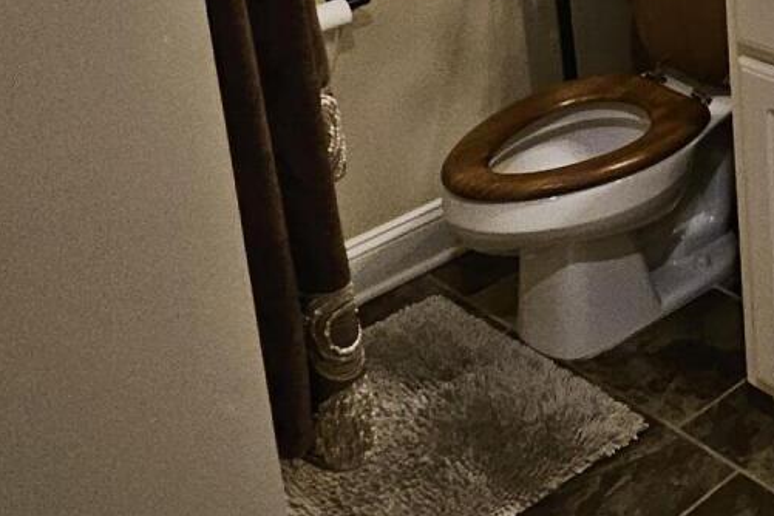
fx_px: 1161
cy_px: -185
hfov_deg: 30.1
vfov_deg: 22.1
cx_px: 979
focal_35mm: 54
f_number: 2.2
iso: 200
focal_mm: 1.74
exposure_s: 1/60
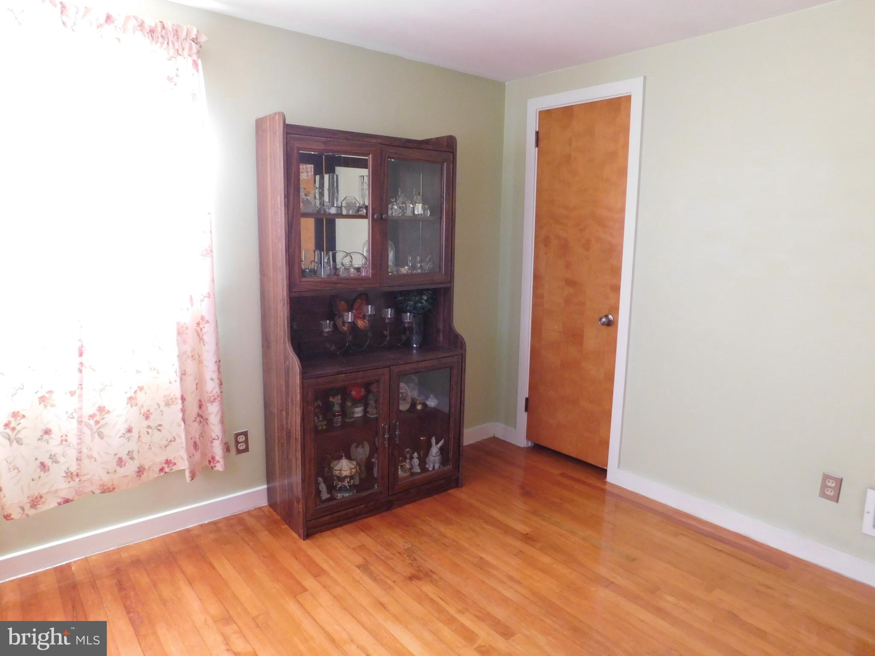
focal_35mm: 23
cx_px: 438
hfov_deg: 73.9
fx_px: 581
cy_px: 328
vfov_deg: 58.9
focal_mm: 4
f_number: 3
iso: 320
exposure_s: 1/30
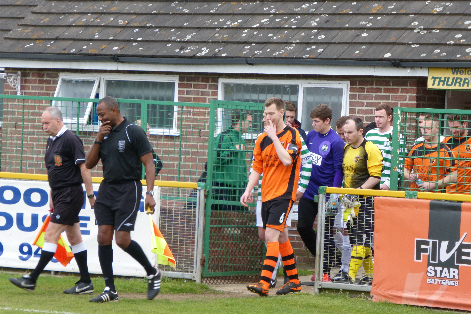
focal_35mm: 177
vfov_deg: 7.8
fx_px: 2316
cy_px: 173
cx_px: 235
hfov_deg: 11.6
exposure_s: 1/125
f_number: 5.4
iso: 125
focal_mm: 27.6
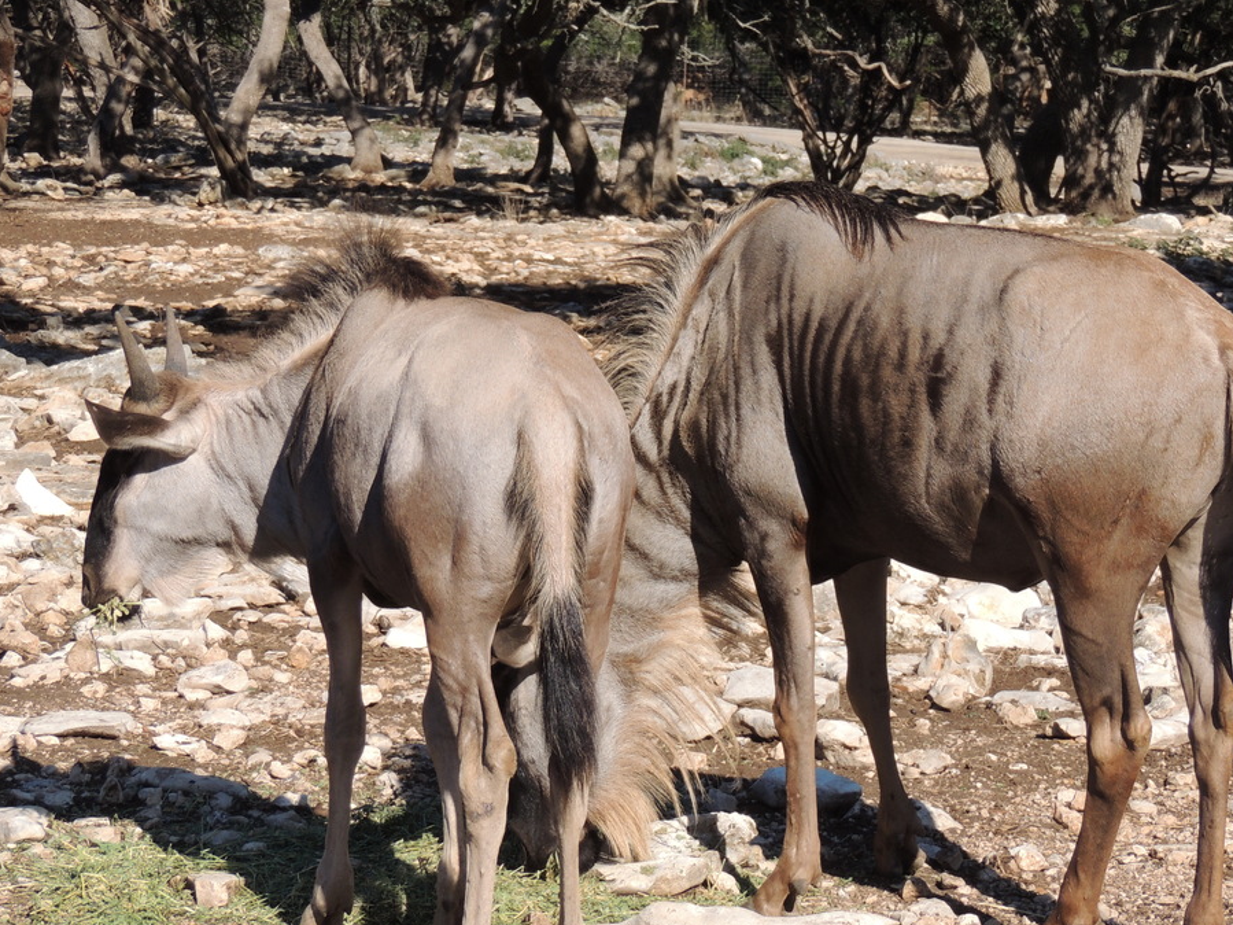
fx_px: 4309
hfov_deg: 16.3
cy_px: 460
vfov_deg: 12.2
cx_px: 719
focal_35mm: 121
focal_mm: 15.1
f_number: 4
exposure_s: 1/800
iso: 100
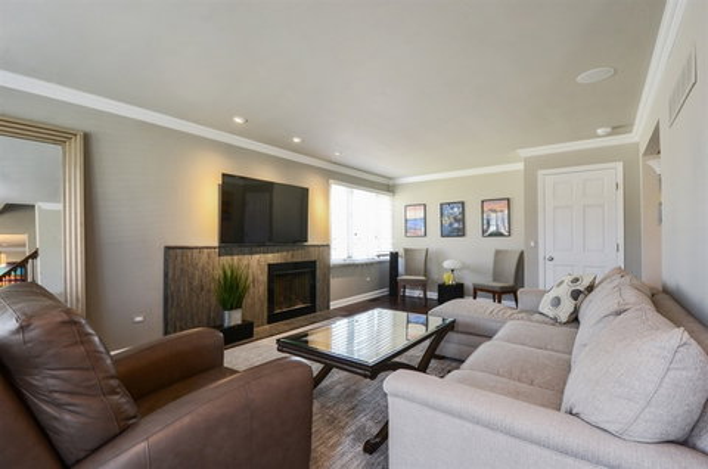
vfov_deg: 71.8
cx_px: 354
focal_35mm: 16
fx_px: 324
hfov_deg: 95.1
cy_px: 234
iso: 200
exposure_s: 1
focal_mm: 11
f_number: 16
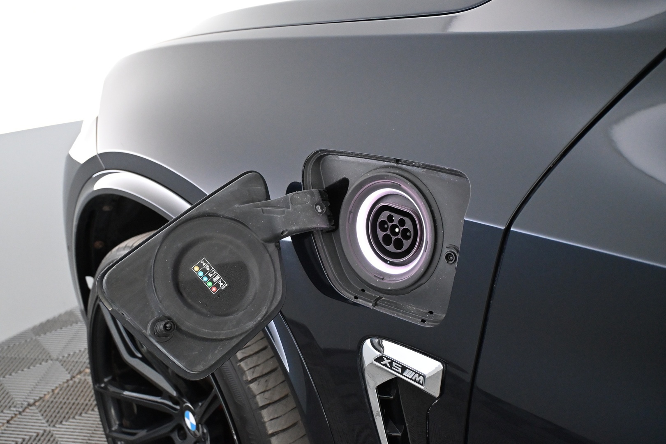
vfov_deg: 40.0
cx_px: 333
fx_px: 610
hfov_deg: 57.2
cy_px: 222
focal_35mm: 33
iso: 3200
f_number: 4
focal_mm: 22
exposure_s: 1/80
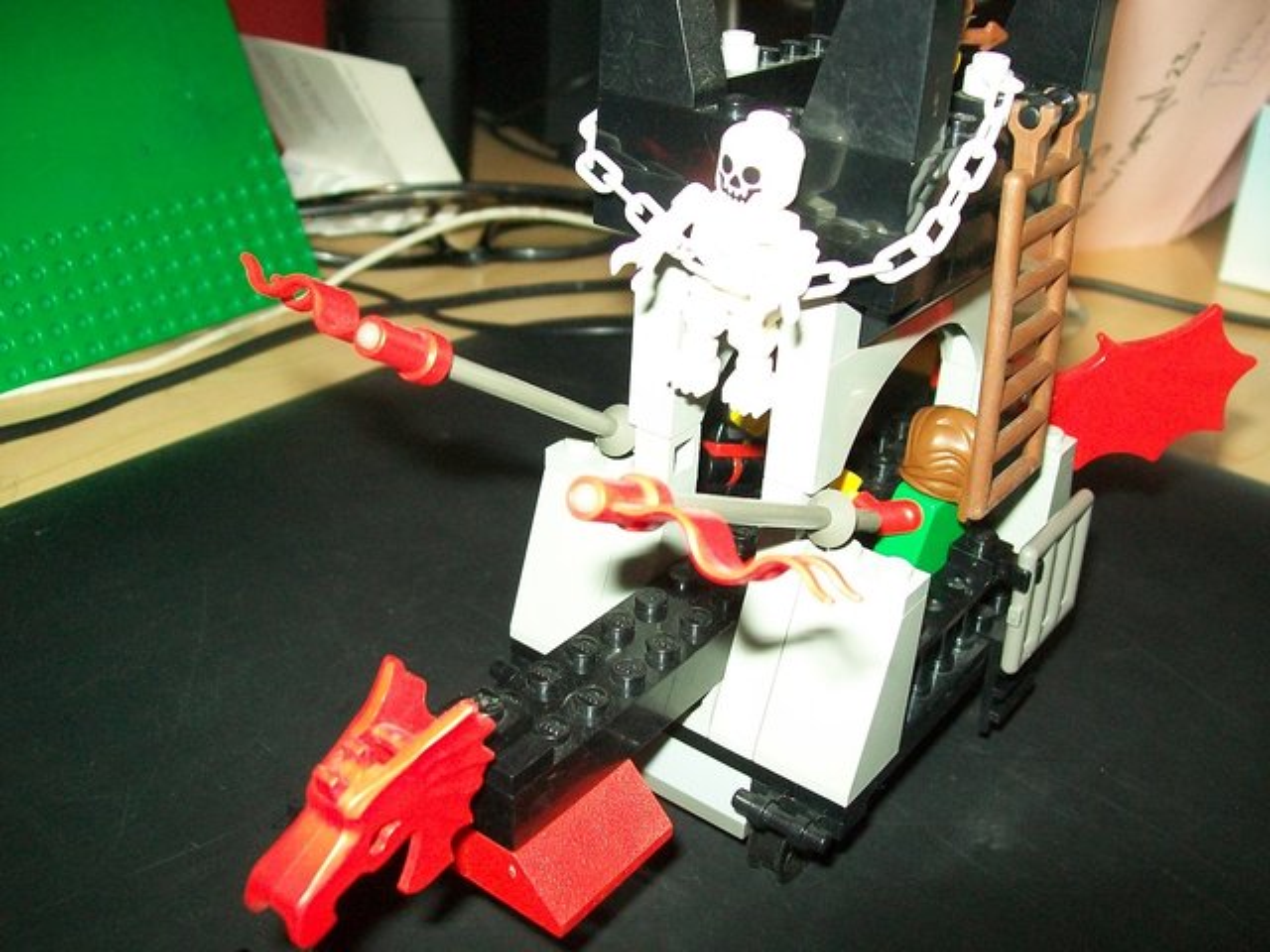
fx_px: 1321
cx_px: 635
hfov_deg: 51.4
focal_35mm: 36
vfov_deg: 39.7
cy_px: 476
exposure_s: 1/60
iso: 160
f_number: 2.7
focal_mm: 6
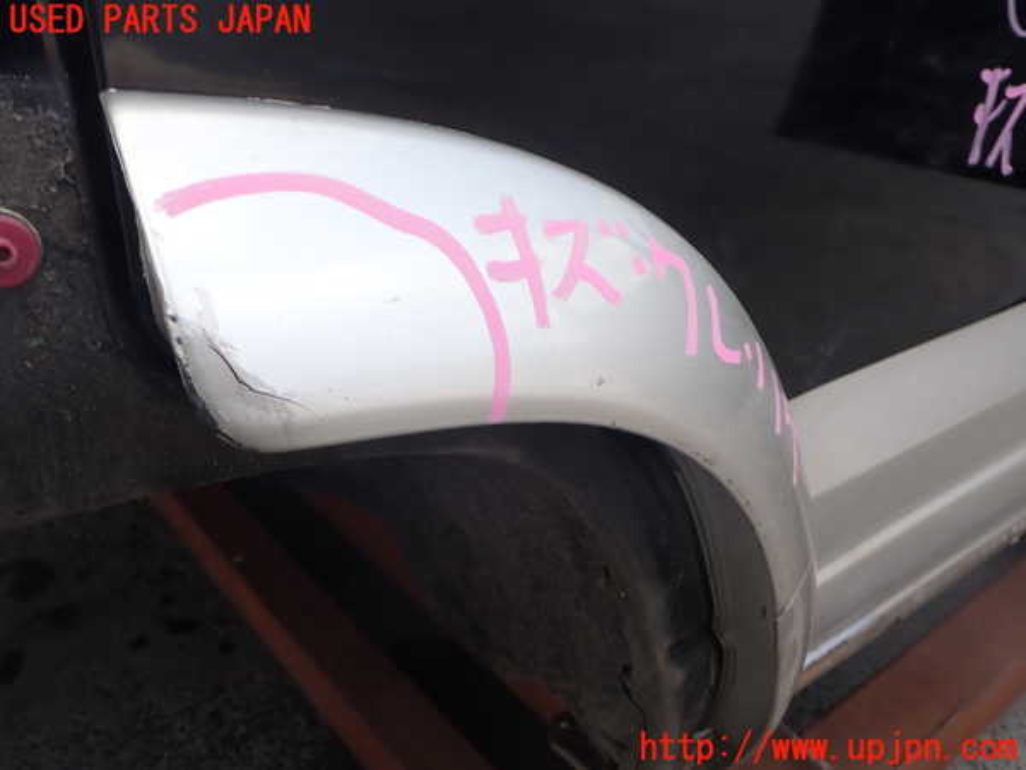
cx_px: 513
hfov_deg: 60.0
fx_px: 889
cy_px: 385
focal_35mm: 30
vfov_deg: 46.8
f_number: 3.2
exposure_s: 1/200
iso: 100
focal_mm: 5.4
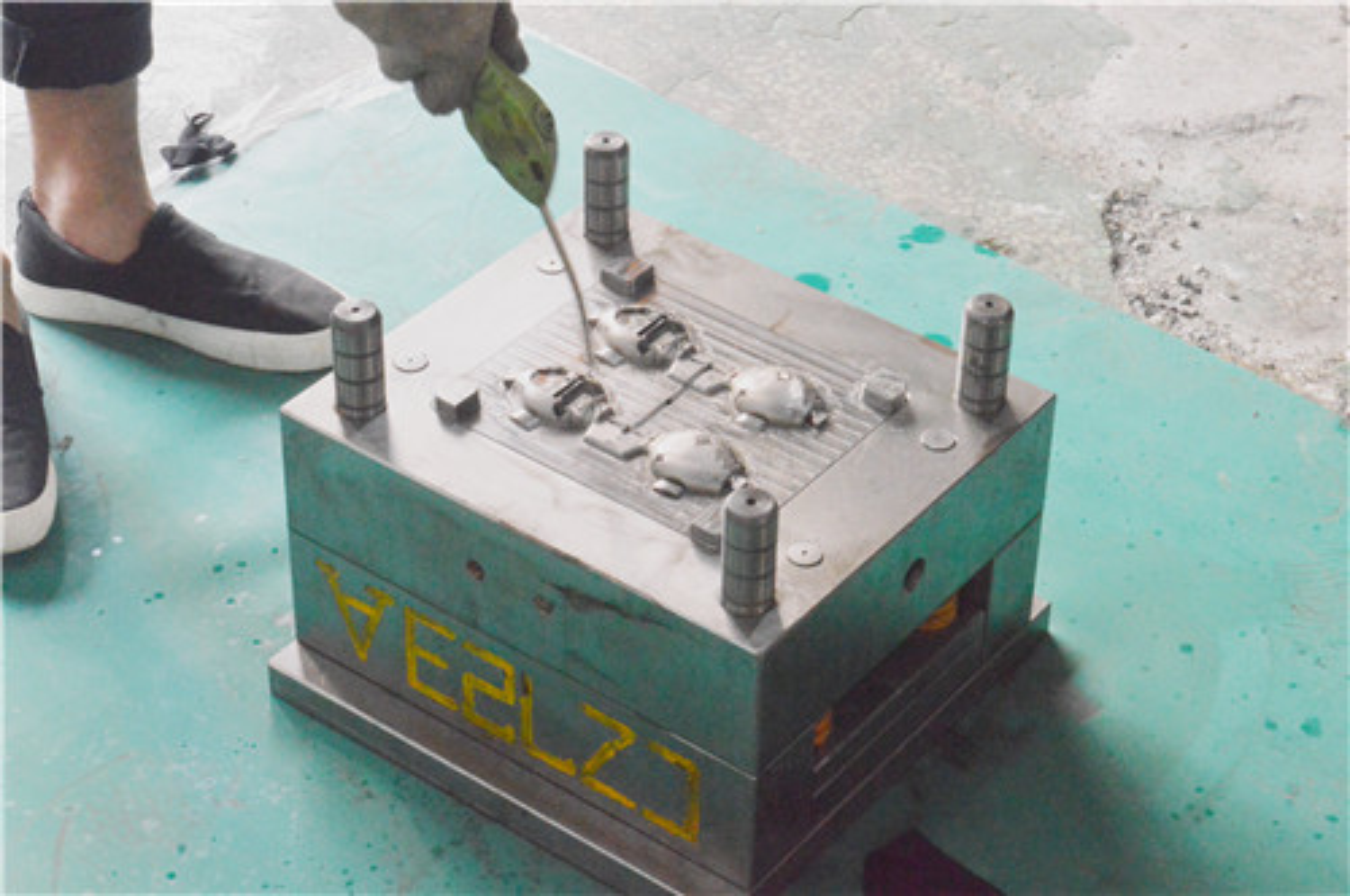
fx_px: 3090
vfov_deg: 16.5
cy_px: 448
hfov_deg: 24.6
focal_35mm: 82
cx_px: 675
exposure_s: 1/25
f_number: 25
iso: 6400
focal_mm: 55
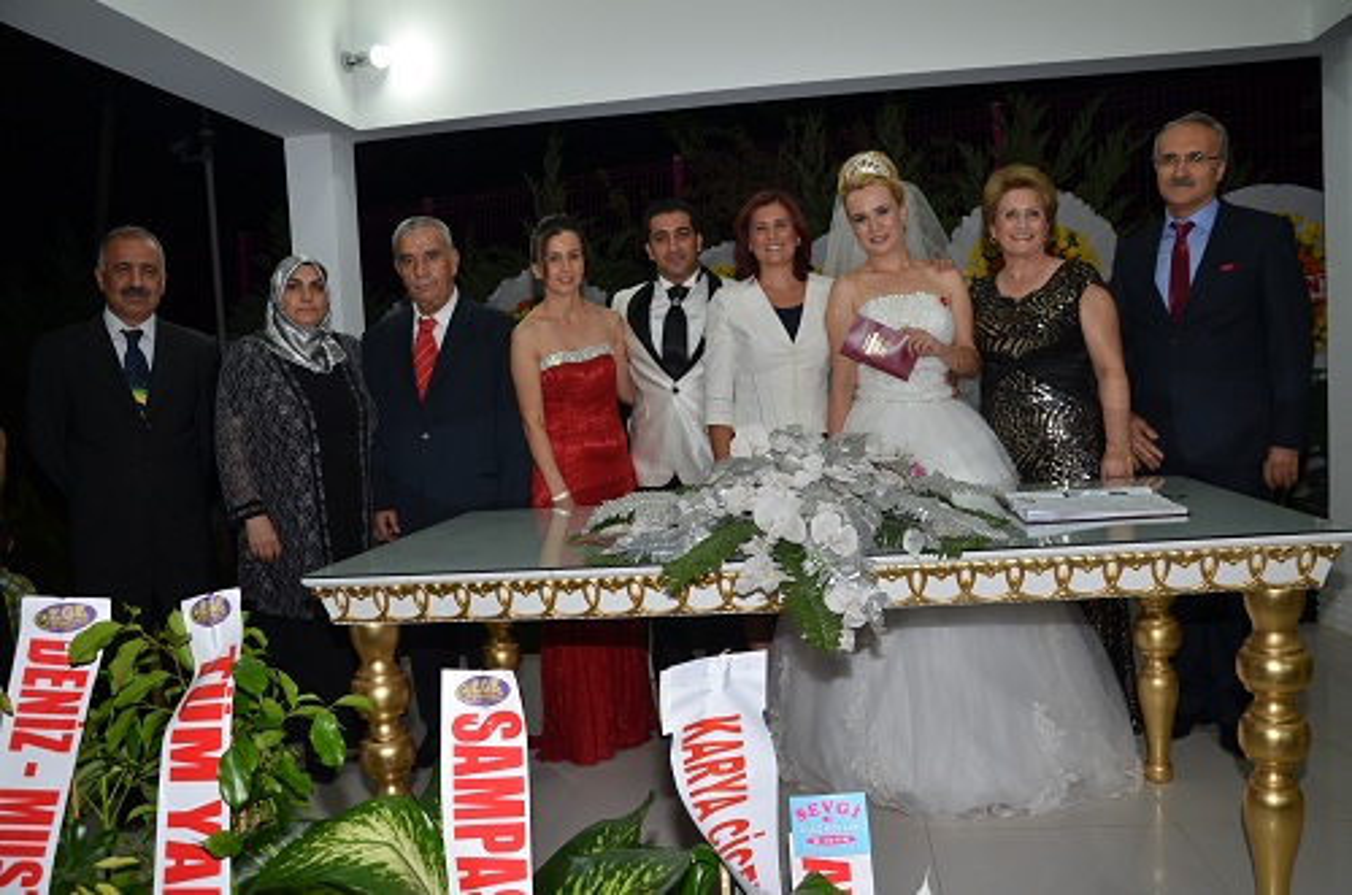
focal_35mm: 27
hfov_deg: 67.5
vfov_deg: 47.7
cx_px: 676
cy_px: 448
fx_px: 1012
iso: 400
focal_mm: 18
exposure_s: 1/60
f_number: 5.6
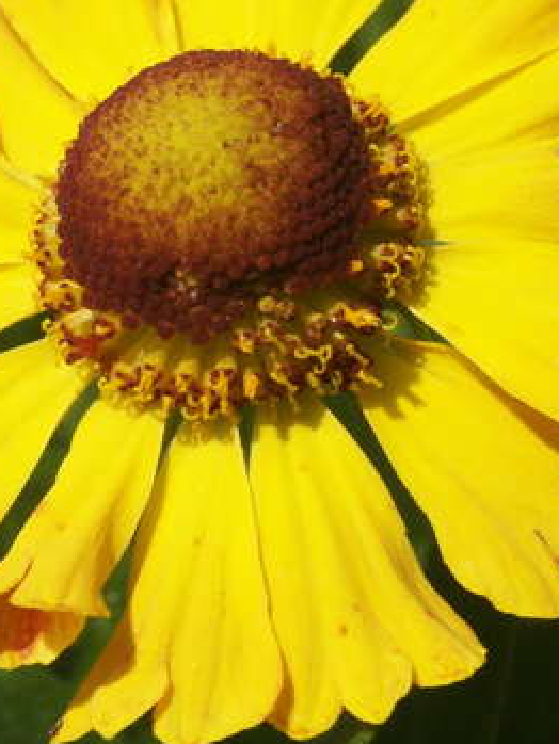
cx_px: 230
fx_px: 8134
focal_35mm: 378
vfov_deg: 5.2
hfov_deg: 3.9
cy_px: 334
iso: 100
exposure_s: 1/350
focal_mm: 50.07
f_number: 9.5
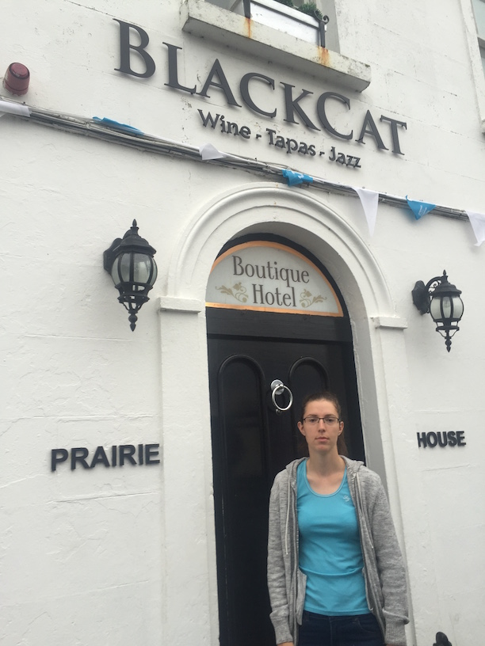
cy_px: 323
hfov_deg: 48.2
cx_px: 242
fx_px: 542
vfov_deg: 61.7
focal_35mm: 29
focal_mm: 4.15
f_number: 2.2
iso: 32
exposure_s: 1/50
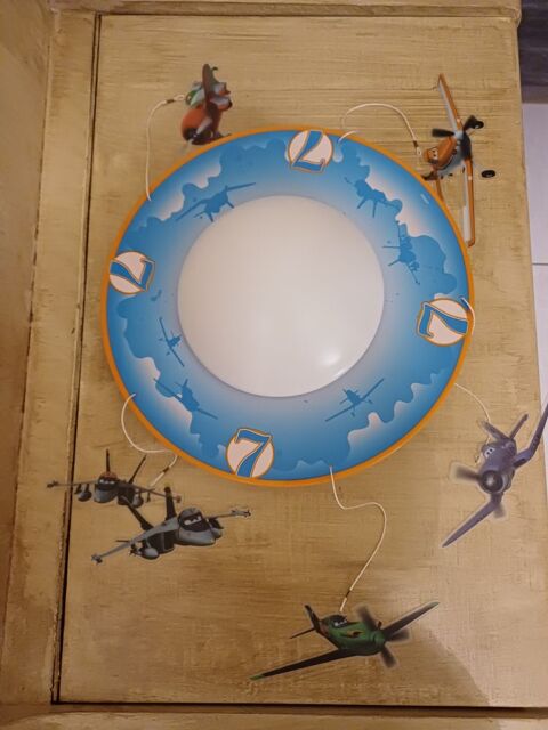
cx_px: 274
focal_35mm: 25
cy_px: 365
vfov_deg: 69.4
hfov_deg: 54.9
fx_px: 528
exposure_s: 1/20
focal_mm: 4.65
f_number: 1.8
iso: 800
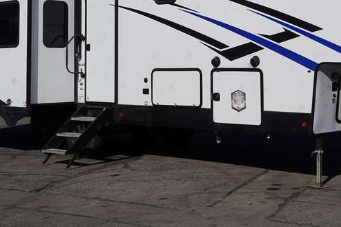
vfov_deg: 16.9
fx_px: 748
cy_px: 9
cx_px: 221
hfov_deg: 25.6
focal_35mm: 79
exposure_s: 1/500
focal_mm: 39
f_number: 11
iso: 100
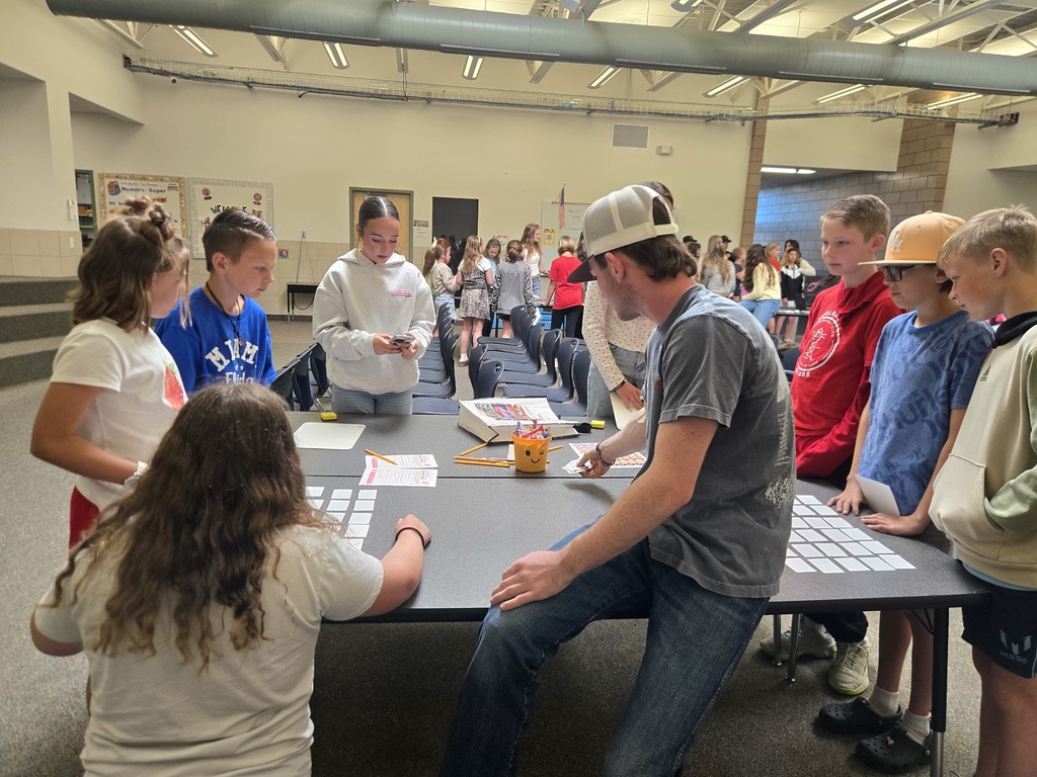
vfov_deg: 58.9
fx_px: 689
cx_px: 518
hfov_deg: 73.9
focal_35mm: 23
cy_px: 388
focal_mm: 5.4
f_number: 1.8
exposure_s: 1/120
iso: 200
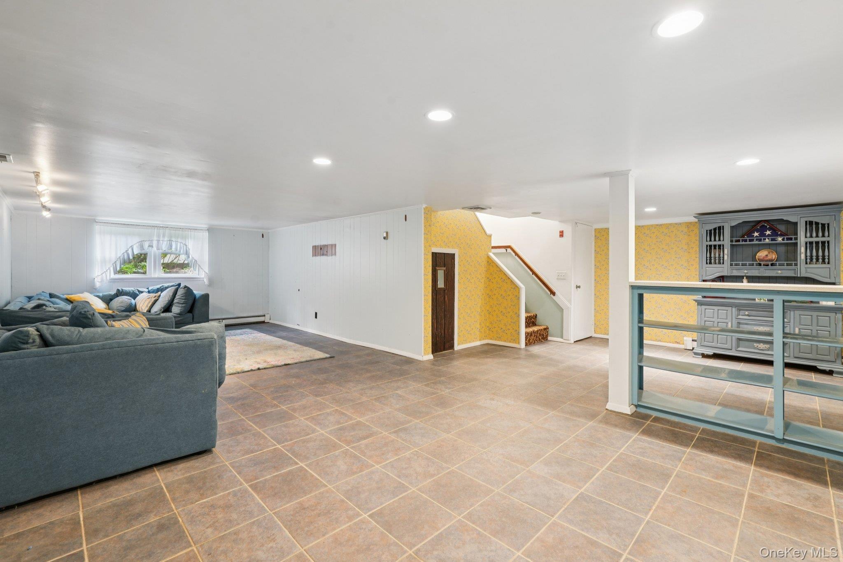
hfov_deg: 96.7
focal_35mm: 16
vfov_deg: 73.7
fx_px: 375
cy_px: 281
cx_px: 422
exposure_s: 1/2.5
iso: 400
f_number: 8
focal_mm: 16
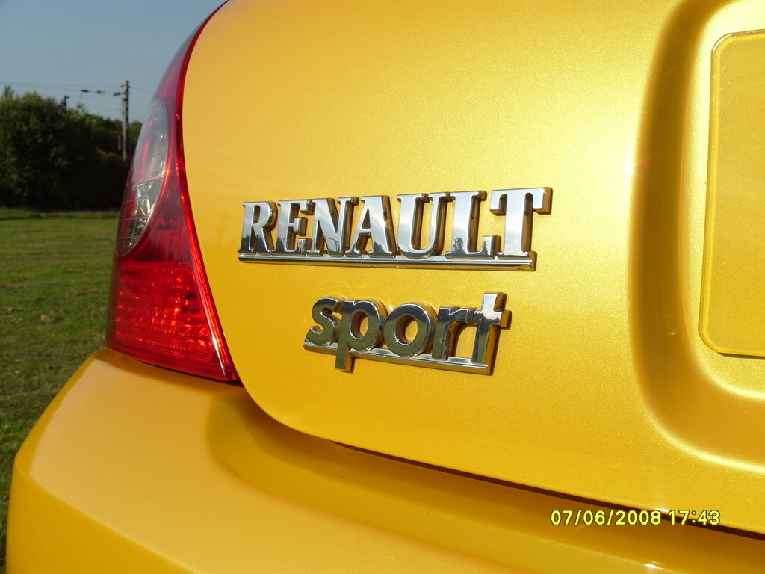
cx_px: 382
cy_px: 287
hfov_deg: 52.6
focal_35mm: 35
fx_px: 773
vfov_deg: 40.7
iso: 80
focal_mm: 7.8
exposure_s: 1/500
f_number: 6.8
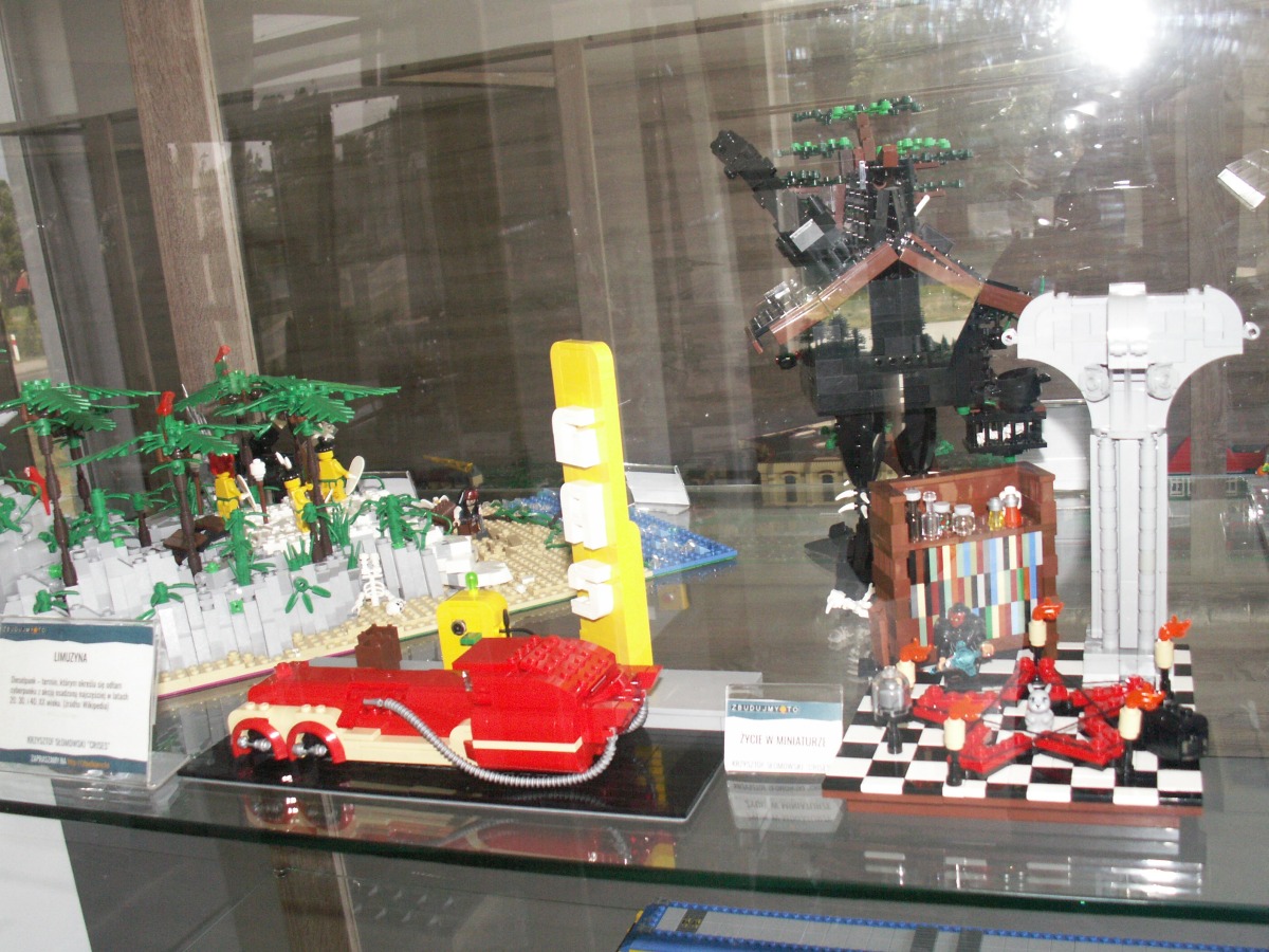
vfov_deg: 40.7
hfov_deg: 52.6
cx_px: 634
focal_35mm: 35
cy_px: 476
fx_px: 1283
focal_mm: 5.86
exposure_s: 1/125
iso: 160
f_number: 2.8
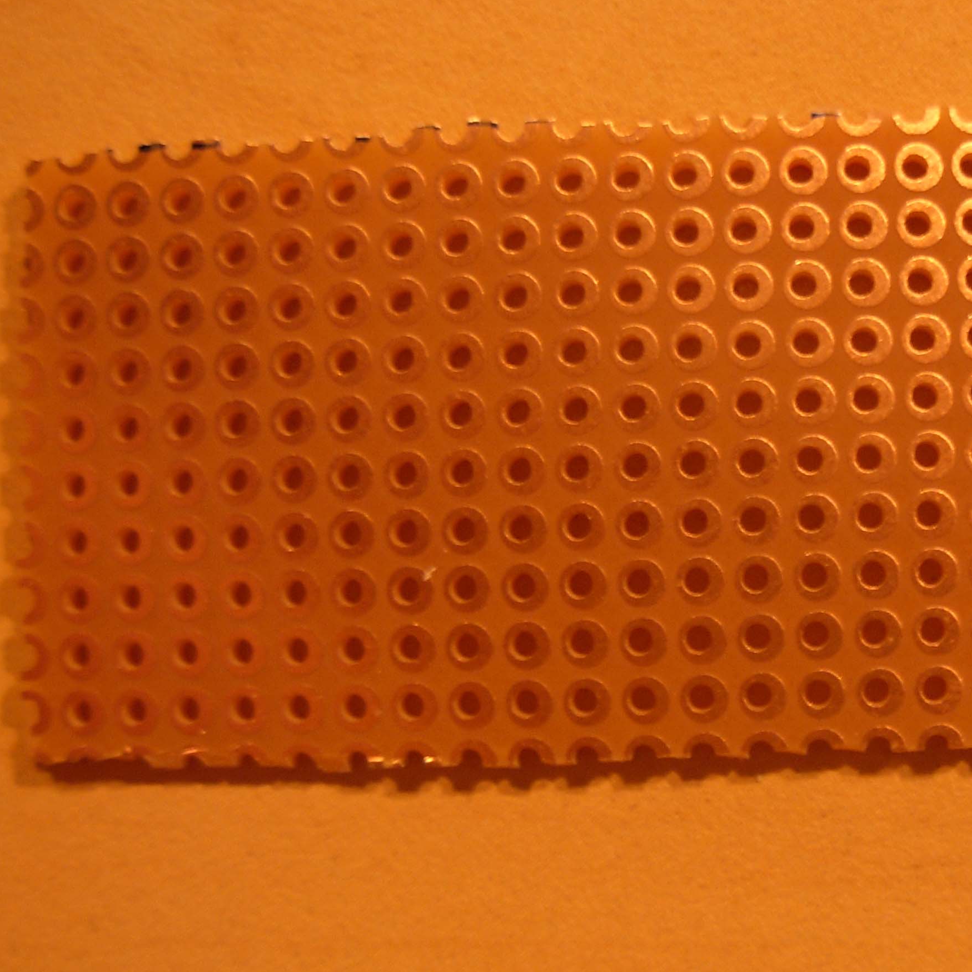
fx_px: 1874
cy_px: 477
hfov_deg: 28.4
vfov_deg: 29.1
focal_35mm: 59
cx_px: 799
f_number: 2.9
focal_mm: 6.3
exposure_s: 1/4
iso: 100
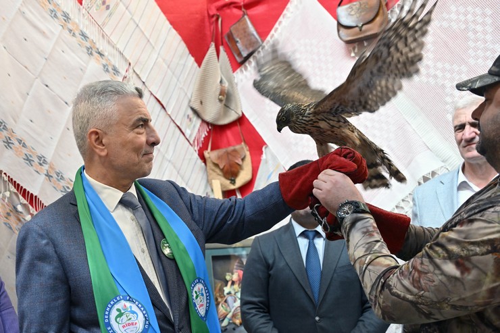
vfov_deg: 35.9
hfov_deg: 51.9
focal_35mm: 37
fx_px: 514
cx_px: 250
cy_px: 166
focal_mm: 37
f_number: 4
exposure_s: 1/400
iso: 2500
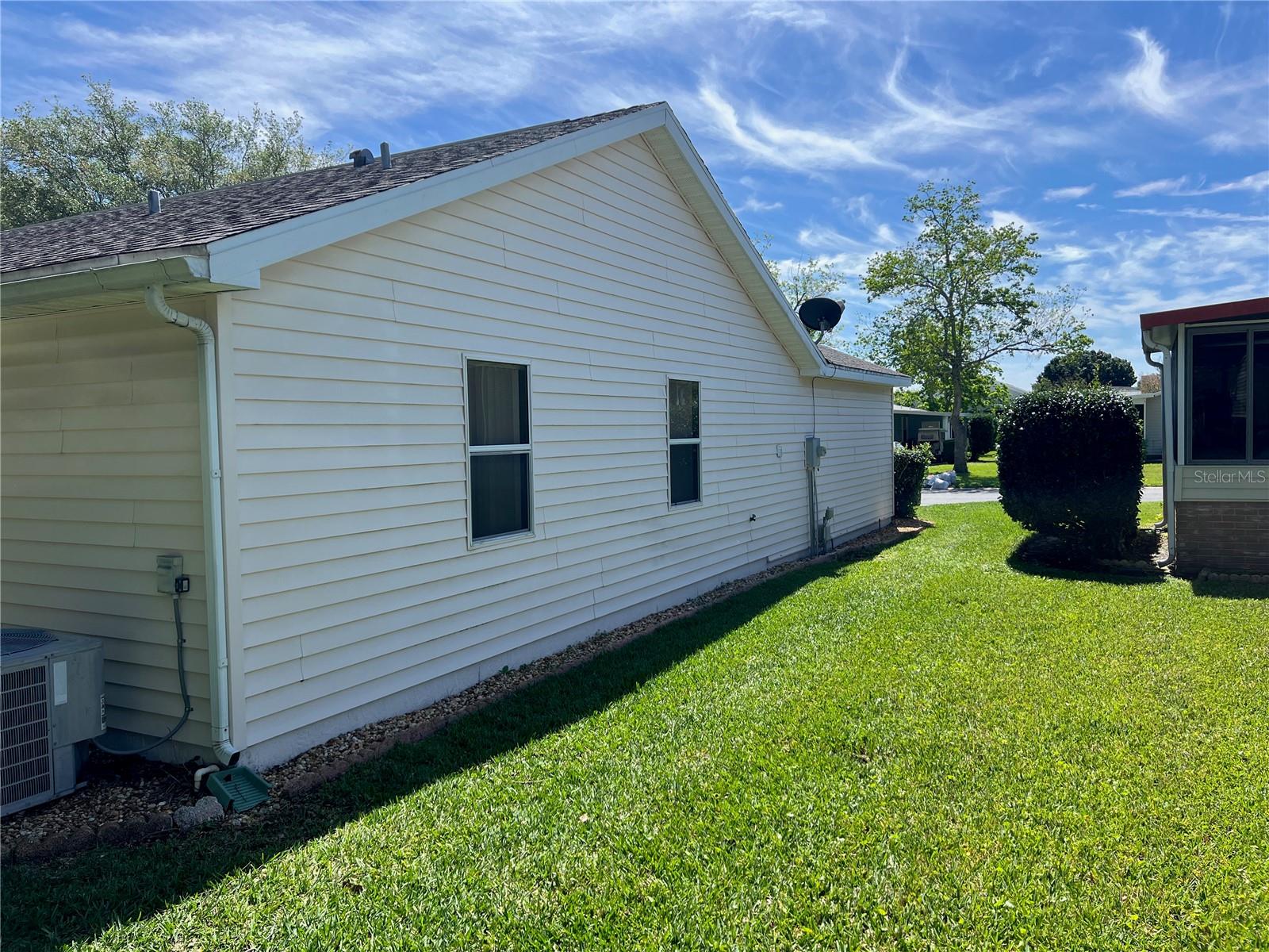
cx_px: 634
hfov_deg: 67.3
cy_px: 476
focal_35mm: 26
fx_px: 953
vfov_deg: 53.1
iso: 50
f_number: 1.5
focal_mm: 5.7
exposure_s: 1/3460
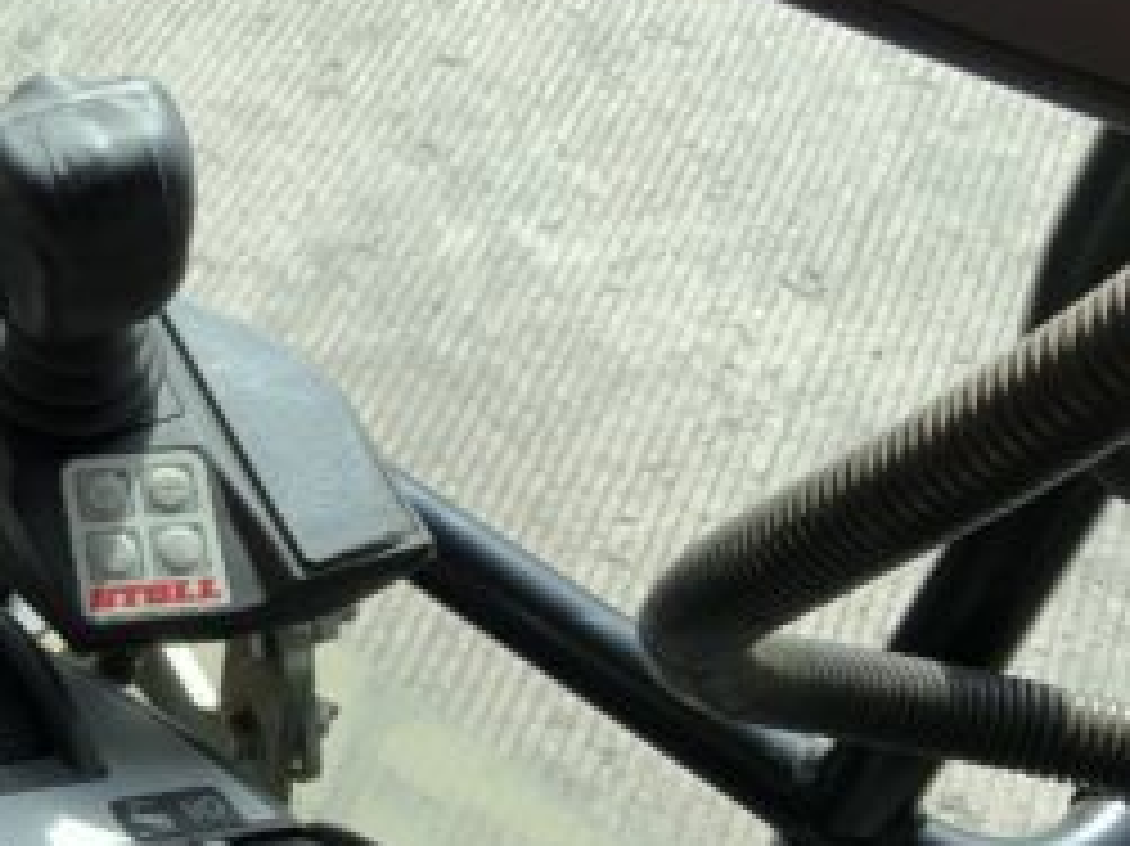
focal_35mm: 74
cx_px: -234
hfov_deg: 23.9
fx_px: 2414
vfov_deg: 19.9
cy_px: 436
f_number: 1.8
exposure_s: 1/650
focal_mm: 3
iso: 16
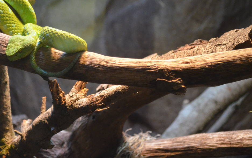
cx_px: 56
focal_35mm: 117
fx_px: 803
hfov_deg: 17.7
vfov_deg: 11.2
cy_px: 35
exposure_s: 1/30
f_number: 5.3
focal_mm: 45
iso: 2800
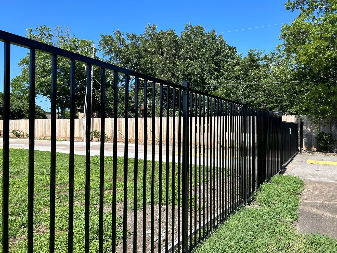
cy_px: 126
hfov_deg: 67.3
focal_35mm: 26
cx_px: 168
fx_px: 253
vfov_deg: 53.1
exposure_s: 1/2762
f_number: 1.5
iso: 50
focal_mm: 5.7
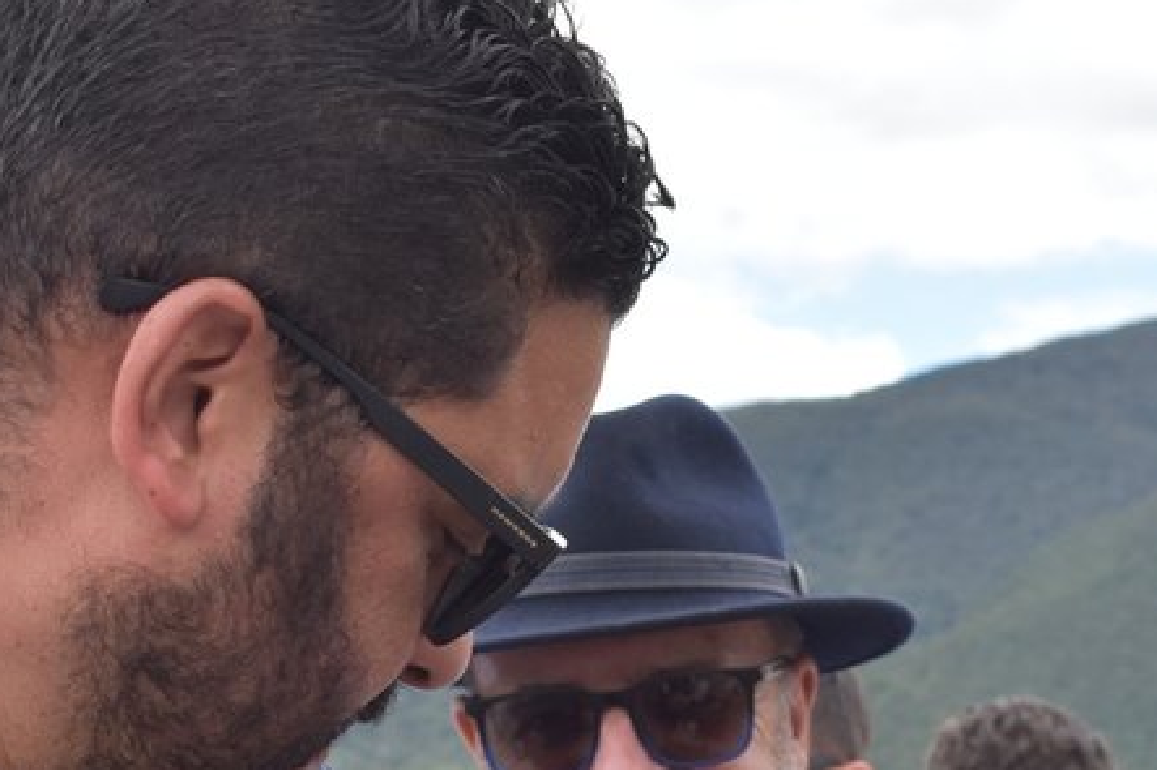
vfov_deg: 10.4
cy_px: 861
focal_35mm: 130
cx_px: 966
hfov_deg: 15.6
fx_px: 4176
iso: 450
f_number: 8
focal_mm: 32
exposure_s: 1/500
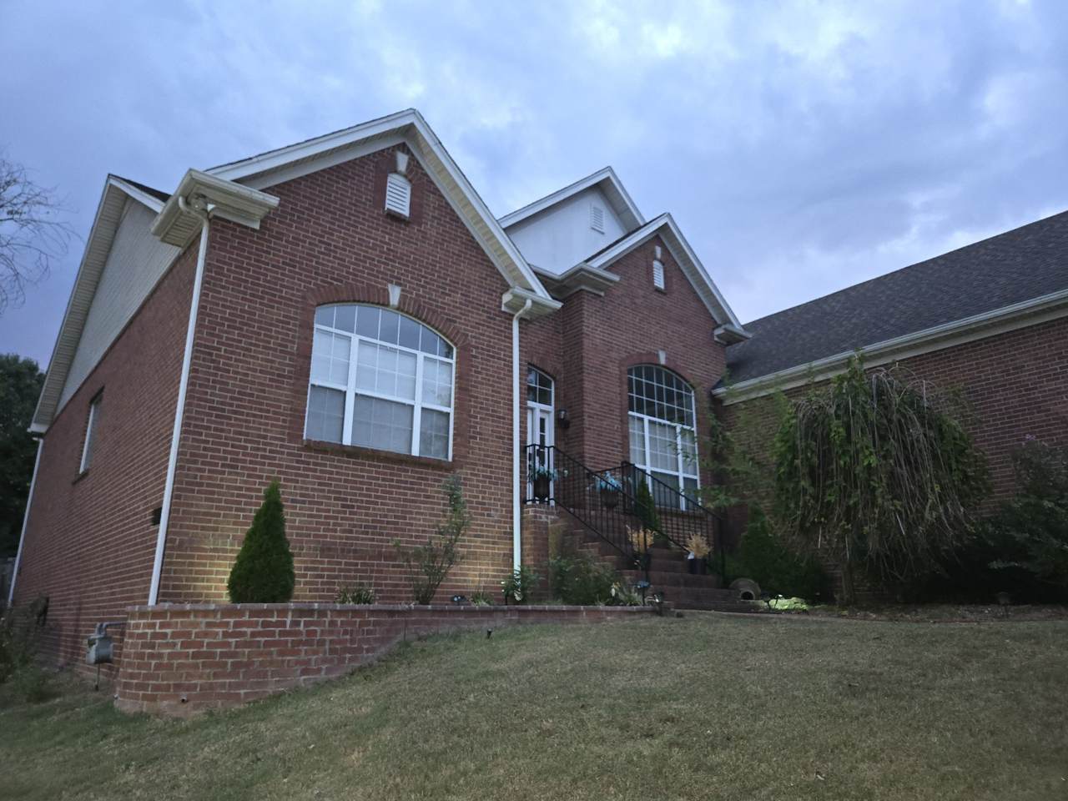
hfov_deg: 73.9
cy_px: 400
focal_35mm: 23
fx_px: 710
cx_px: 534
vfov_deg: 58.9
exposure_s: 1/12
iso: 500
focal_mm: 5.4
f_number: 1.8
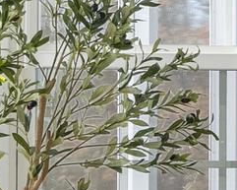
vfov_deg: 6.2
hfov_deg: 6.8
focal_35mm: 247
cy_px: 286
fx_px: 1733
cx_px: 780
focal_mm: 31
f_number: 8
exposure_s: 1/25
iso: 250
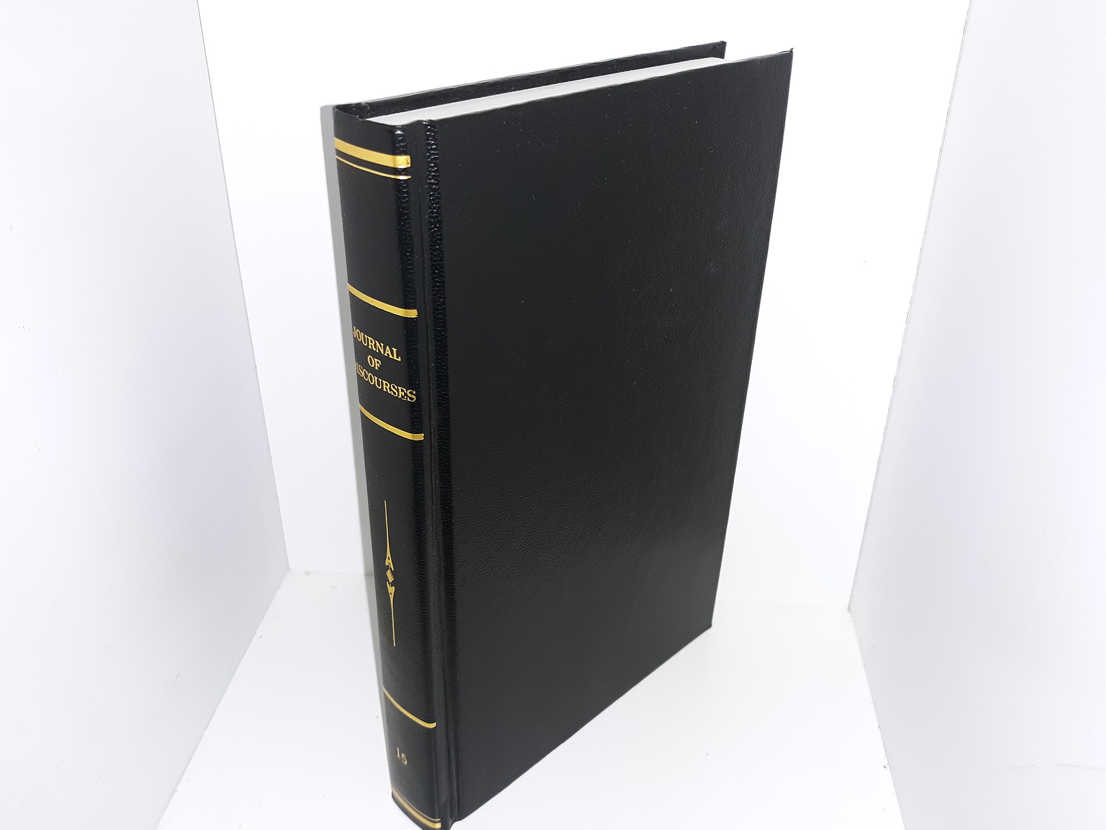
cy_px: 425
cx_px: 542
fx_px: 927
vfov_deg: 48.2
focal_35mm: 29
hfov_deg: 61.7
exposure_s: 1/120
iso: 80
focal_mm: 3.7
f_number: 1.7
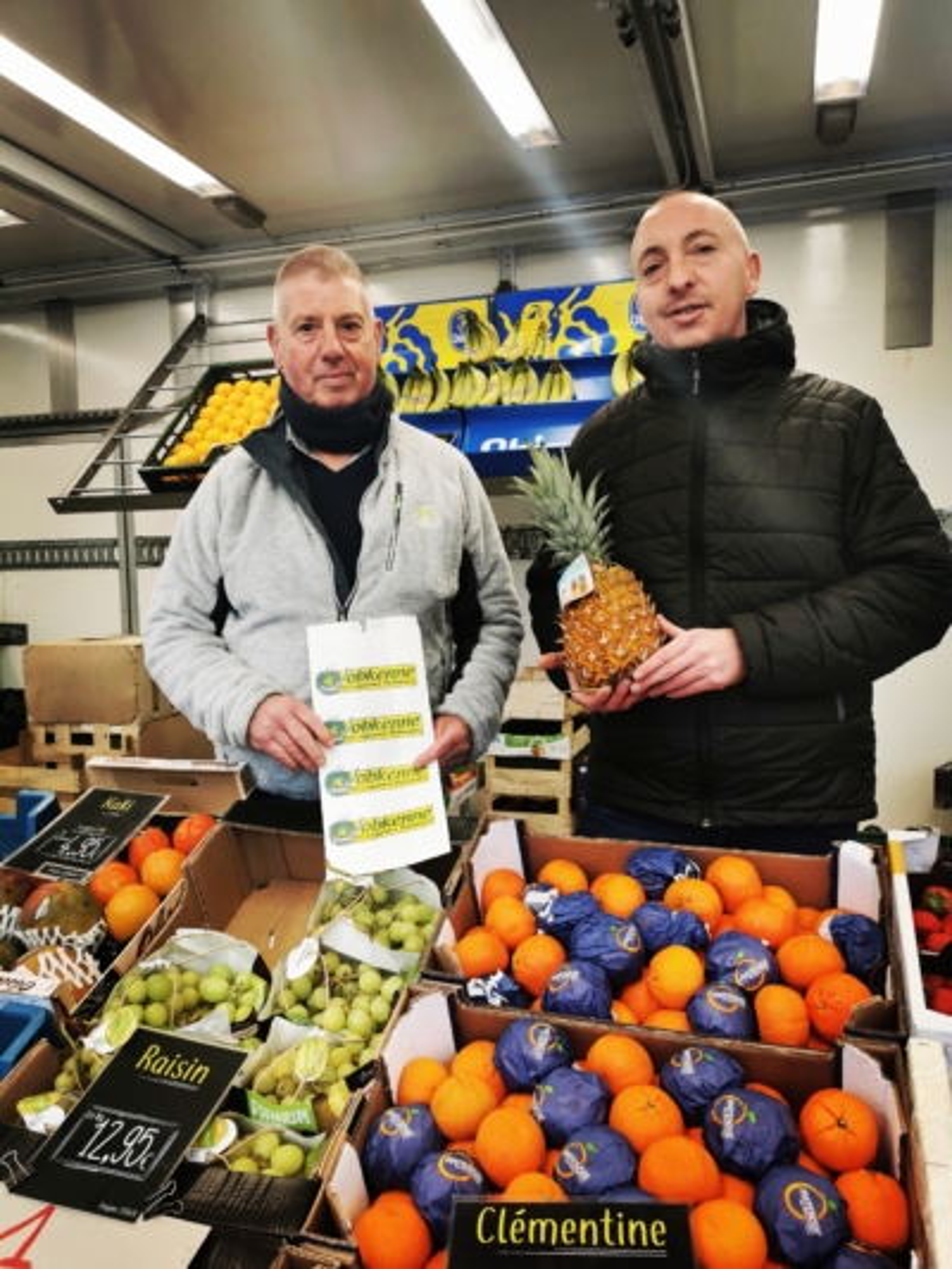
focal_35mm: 27
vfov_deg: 65.3
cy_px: 634
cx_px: 476
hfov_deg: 51.4
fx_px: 990
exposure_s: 1/122
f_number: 1.8
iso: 50
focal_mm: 5.58
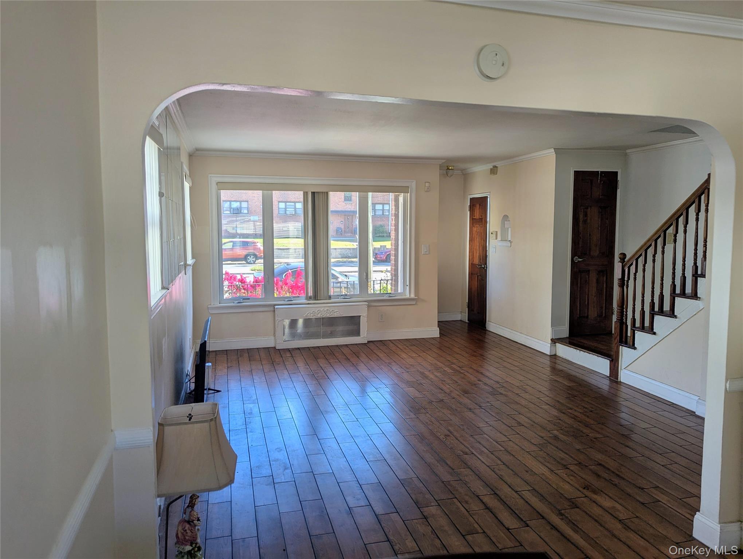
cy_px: 280
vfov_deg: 56.9
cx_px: 372
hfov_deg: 71.5
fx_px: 516
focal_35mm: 24
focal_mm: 6.81
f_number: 1.85
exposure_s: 1/127
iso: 38
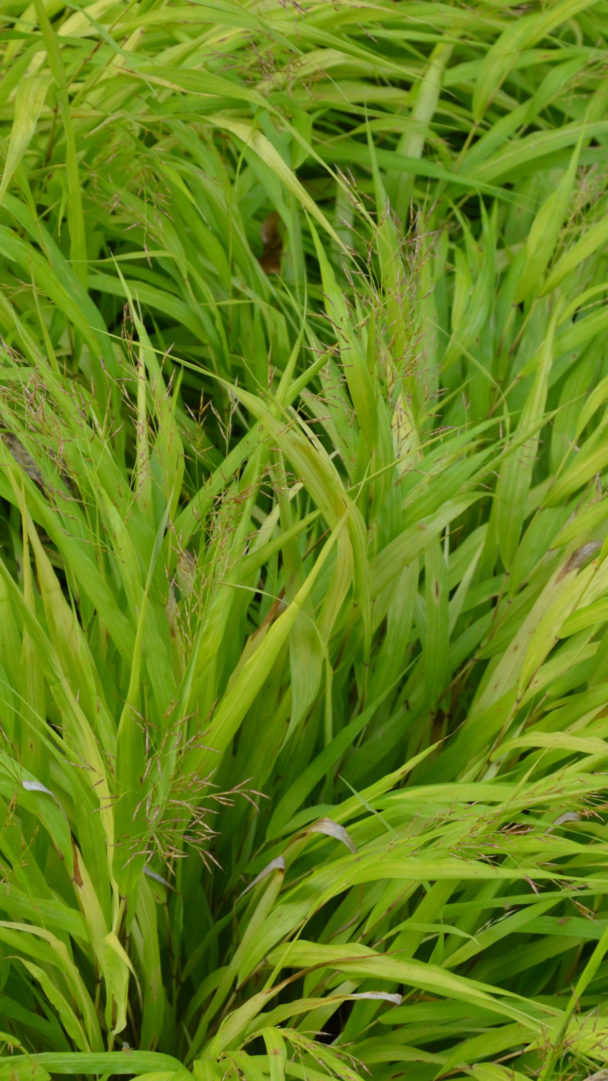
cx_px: 215
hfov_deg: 8.8
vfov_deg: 15.6
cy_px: 539
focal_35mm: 138
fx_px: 3955
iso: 500
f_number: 7.1
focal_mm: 58
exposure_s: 1/200
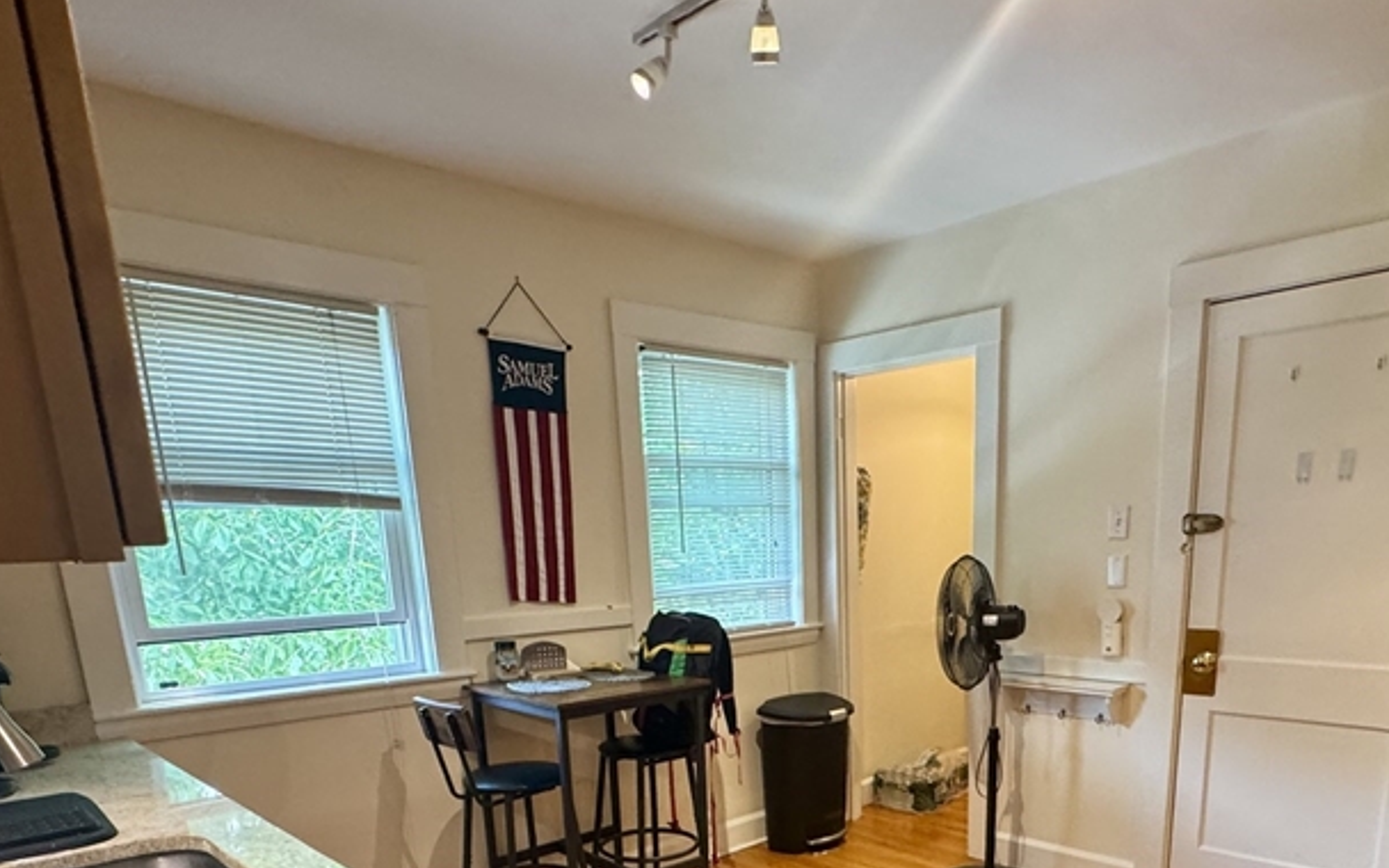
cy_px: 777
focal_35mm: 25
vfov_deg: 44.9
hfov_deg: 72.3
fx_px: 946
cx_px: 772
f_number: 2.2
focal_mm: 2.22
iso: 250
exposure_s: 1/60
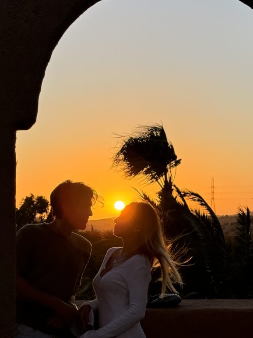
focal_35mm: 85
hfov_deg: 17.4
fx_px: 829
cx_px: 107
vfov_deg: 23.0
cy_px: 194
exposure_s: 1/1458
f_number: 1.78
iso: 64
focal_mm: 6.76
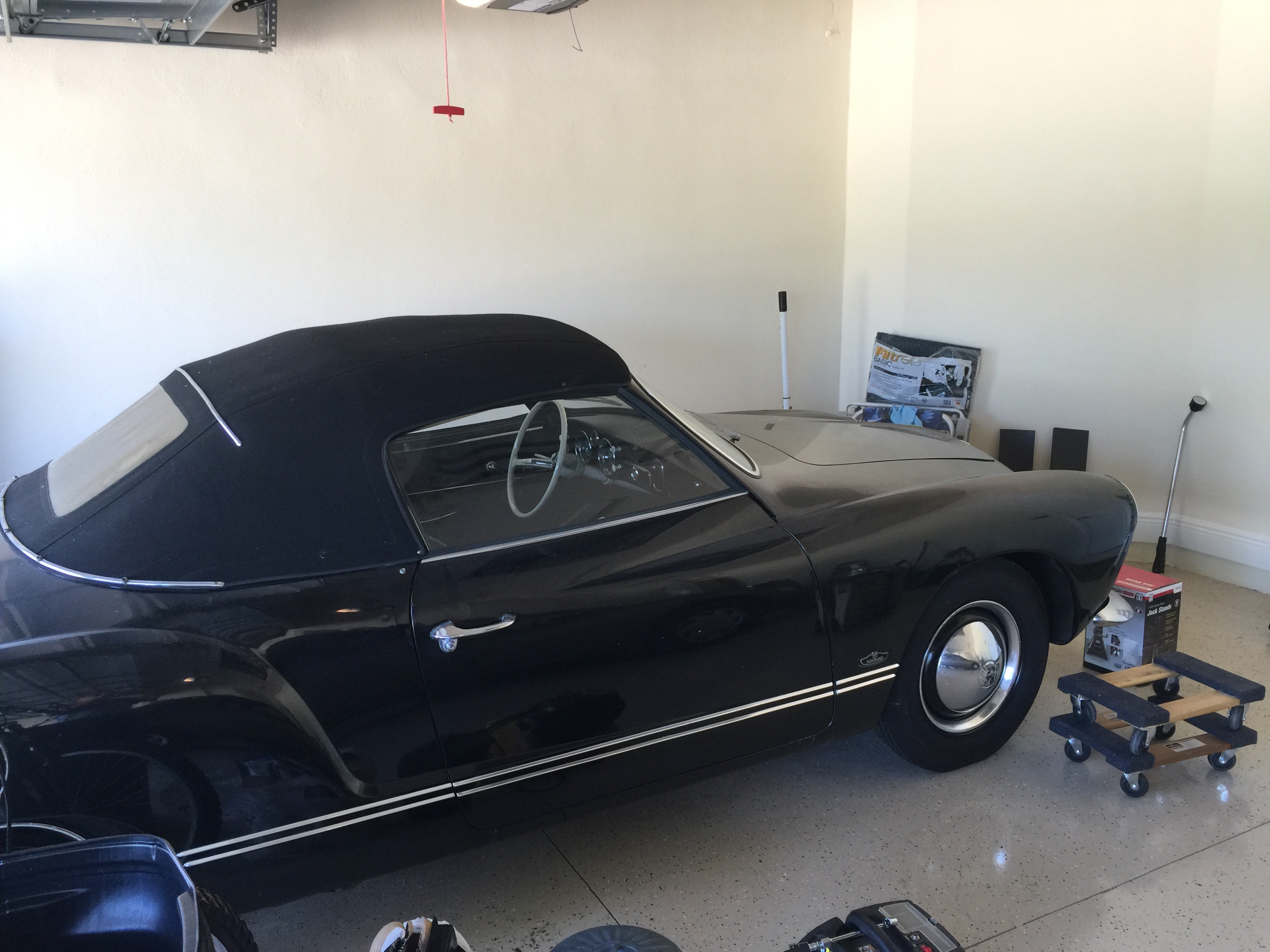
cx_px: 635
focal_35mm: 29
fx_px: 1064
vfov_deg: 48.2
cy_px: 476
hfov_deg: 61.7
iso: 40
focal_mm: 4.15
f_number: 2.2
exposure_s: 1/40
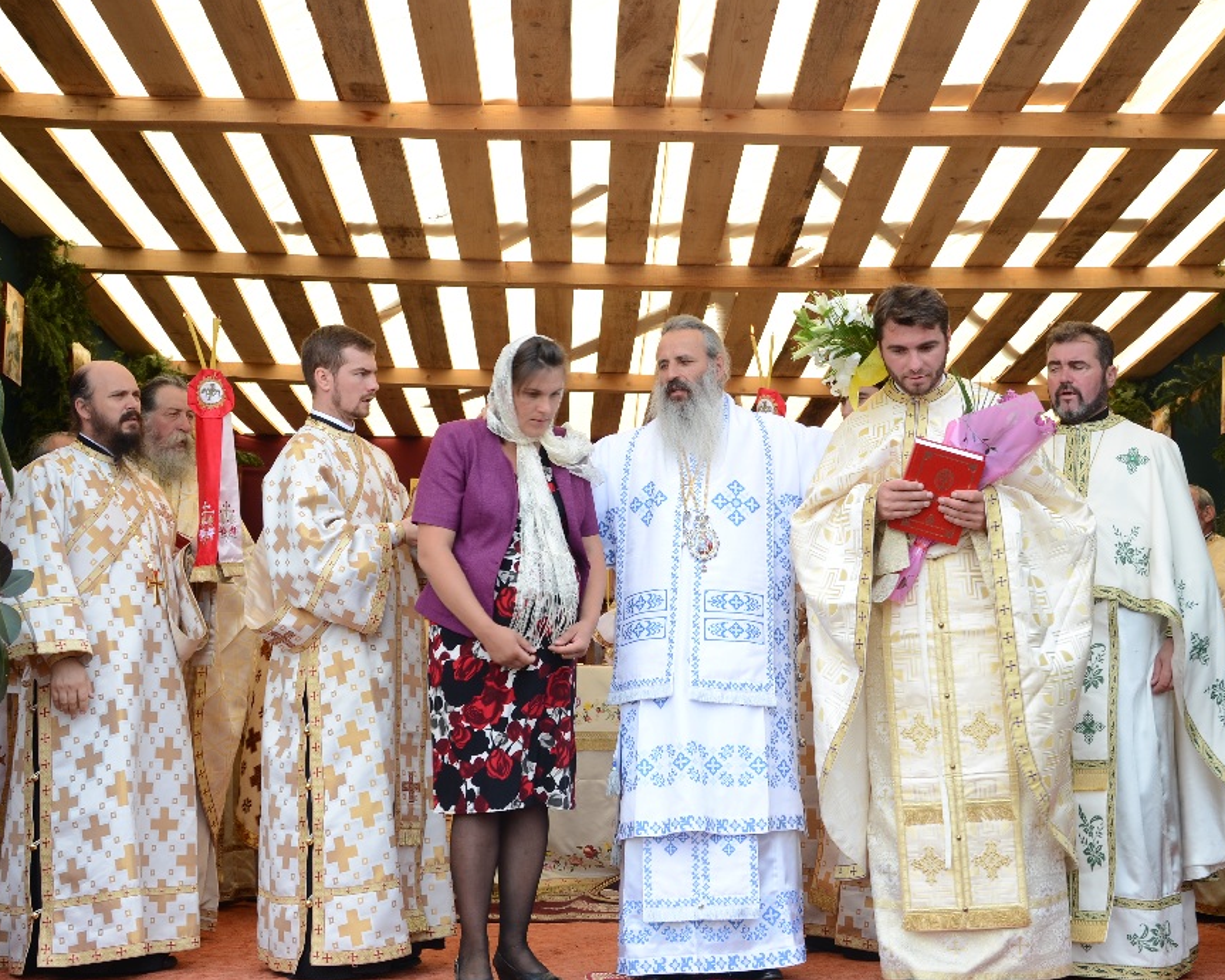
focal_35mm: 47
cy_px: 483
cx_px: 661
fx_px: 1704
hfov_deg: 39.5
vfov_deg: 32.1
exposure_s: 1/100
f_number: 6.3
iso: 125
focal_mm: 24
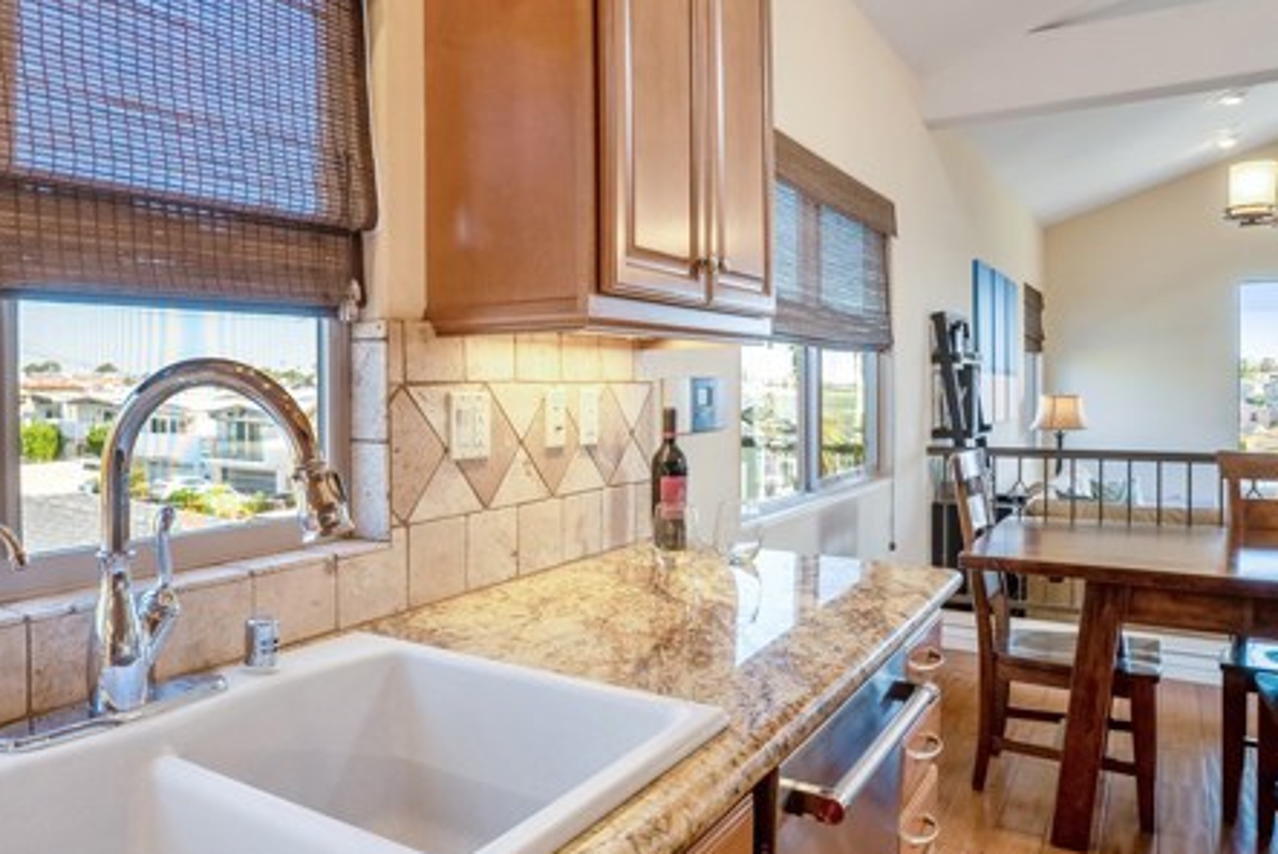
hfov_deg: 68.1
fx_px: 924
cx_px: 464
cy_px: 405
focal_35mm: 26
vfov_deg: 49.6
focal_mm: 18
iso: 200
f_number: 8
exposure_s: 1/1000
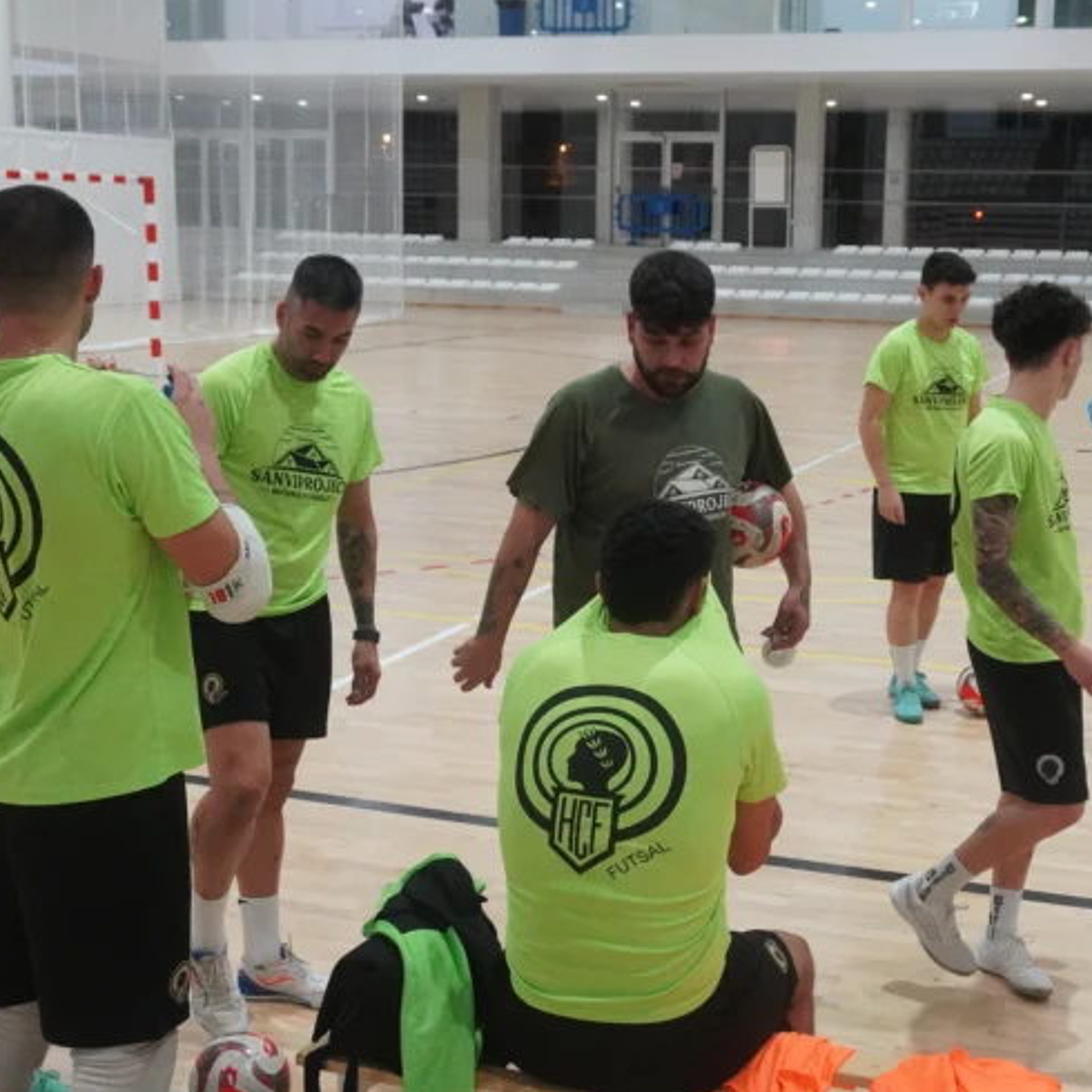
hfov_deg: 35.2
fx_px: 1713
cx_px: 684
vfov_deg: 35.4
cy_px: 550
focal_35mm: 48
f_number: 5.6
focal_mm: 24
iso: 6400
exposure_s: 1/500
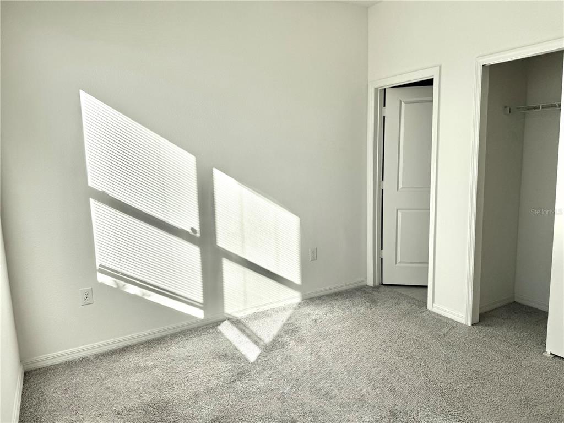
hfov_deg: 71.6
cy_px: 212
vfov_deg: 56.8
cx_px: 282
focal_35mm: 24
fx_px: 391
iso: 80
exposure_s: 1/2169
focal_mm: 6.76
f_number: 1.78
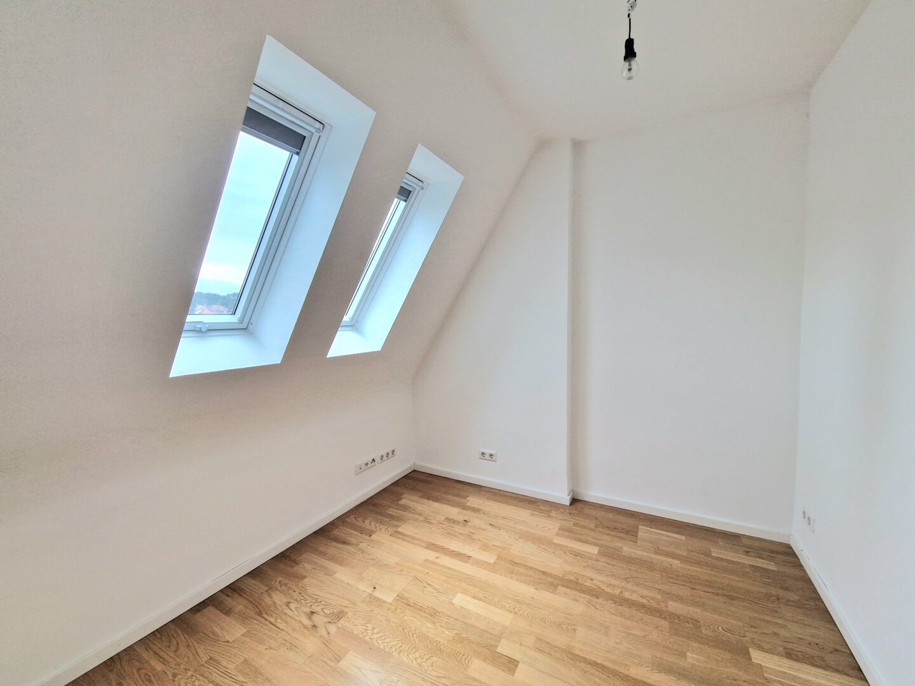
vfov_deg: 89.9
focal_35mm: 13
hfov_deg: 106.2
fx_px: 344
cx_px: 458
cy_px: 343
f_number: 2.2
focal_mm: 2.2
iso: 64
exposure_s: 1/100
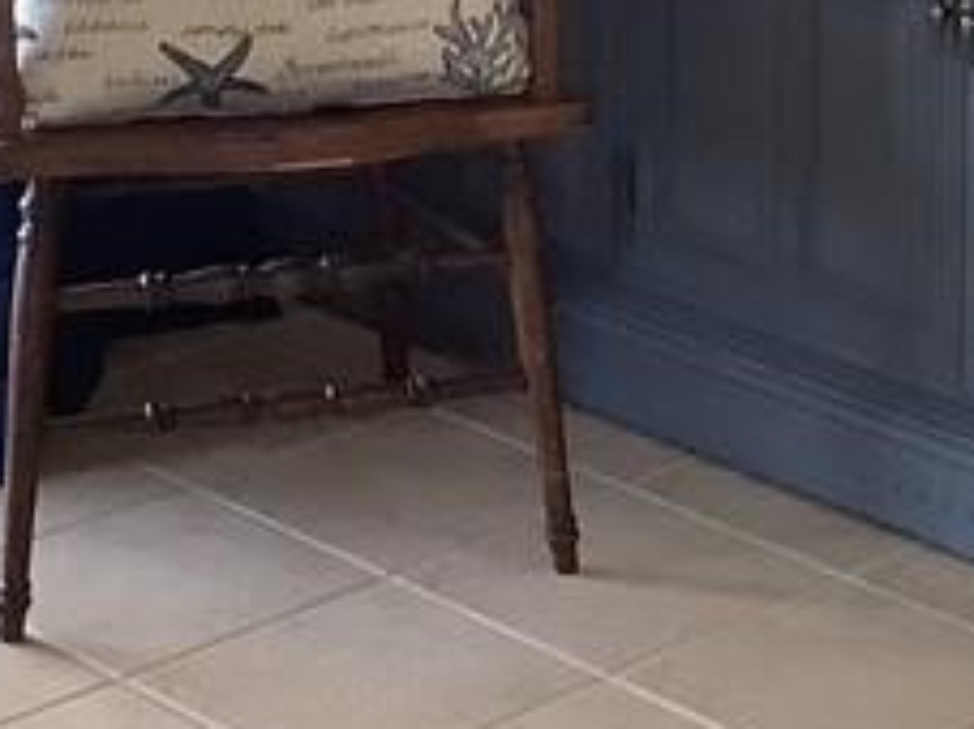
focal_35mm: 140
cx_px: 832
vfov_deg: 10.2
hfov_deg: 14.0
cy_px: -455
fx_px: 3937
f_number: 2.4
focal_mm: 3.3
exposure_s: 1/50
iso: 125
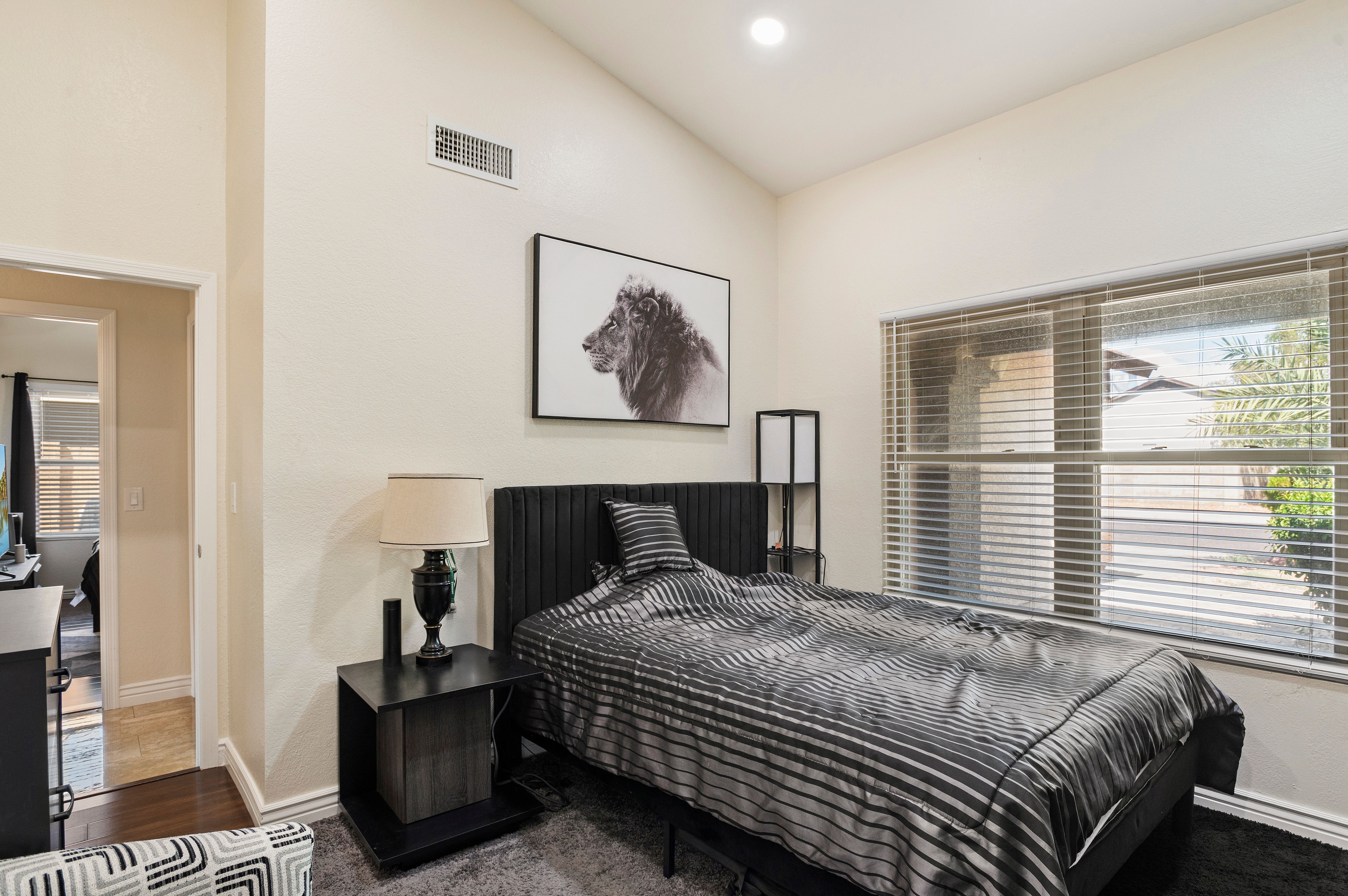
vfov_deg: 64.5
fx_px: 711
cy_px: 448
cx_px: 674
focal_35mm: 19
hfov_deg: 86.9
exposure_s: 1/10
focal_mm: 19
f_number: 8
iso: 800
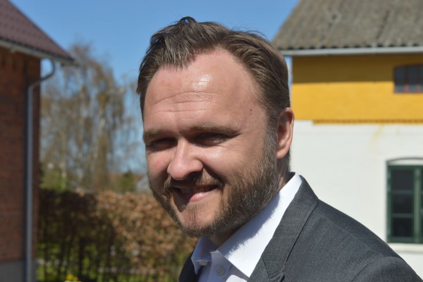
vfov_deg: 16.4
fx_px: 981
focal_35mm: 84
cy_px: 141
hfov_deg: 24.3
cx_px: 212
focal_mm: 55
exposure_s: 1/320
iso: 100
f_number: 9
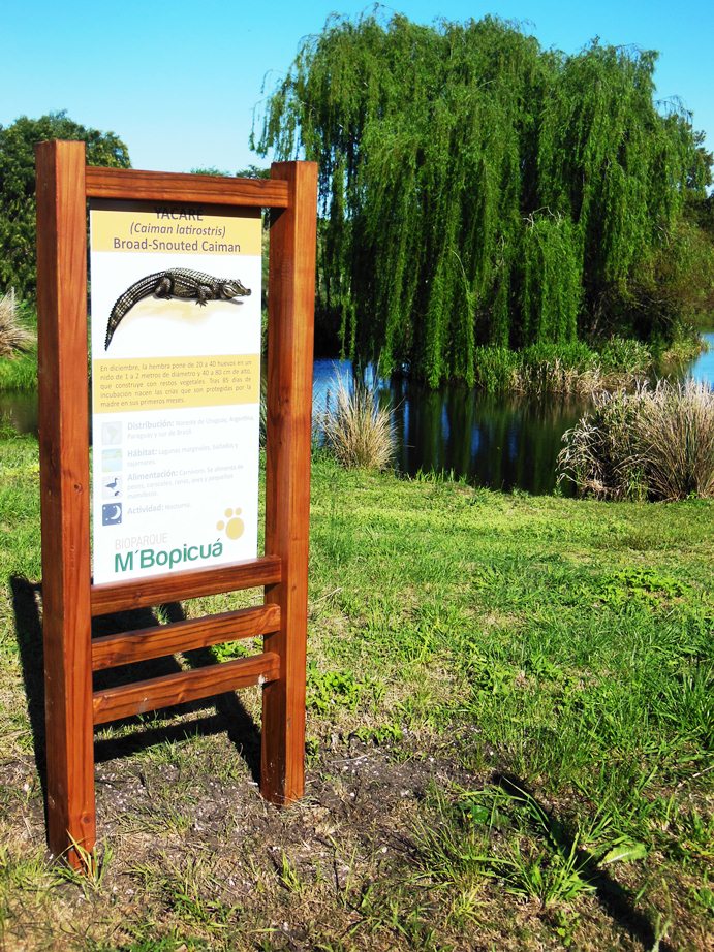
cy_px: 476
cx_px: 357
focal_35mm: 45
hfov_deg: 32.2
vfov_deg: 42.1
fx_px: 1238
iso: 125
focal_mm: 8
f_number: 4.4
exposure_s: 1/800
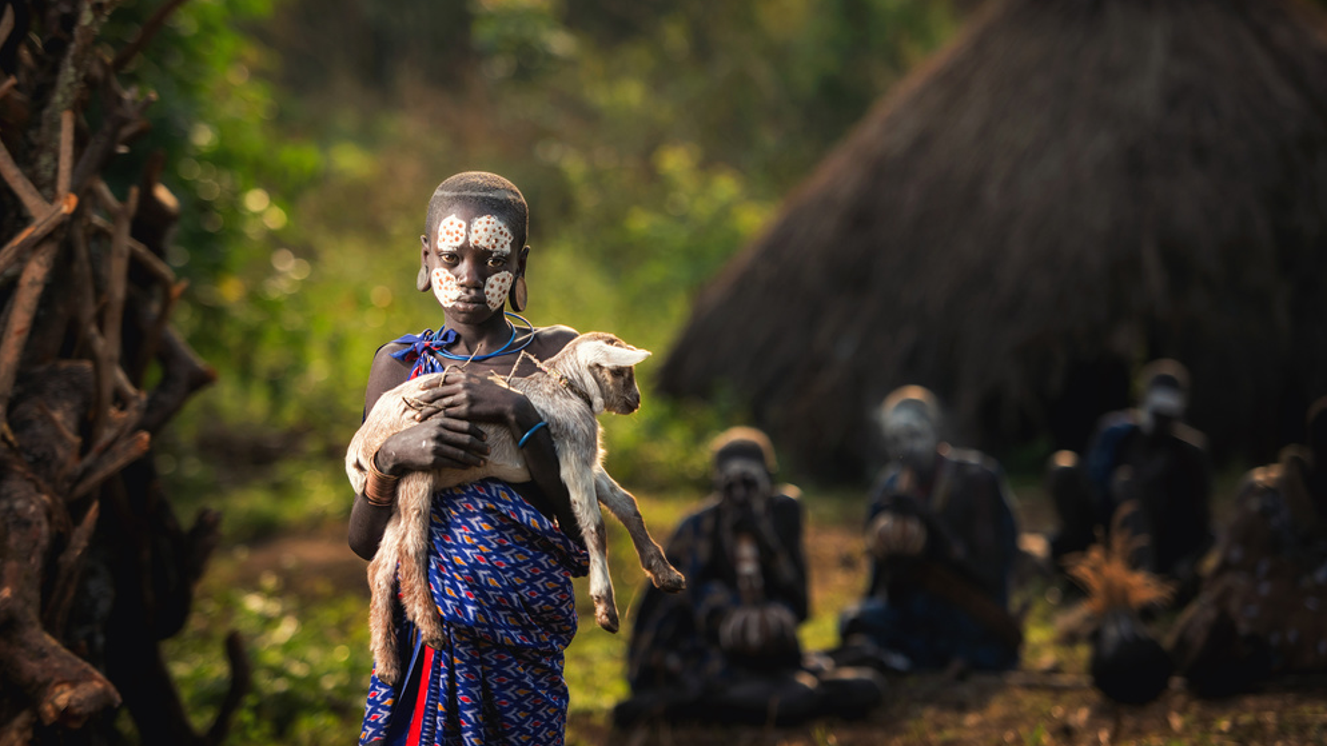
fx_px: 4820
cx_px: 664
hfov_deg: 15.7
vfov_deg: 8.9
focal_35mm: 137
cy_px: 340
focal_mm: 130
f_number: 2.8
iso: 200
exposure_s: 1/1600
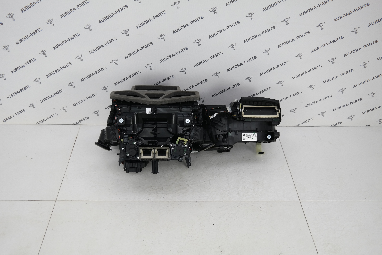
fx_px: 361
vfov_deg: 38.9
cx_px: 188
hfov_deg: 55.8
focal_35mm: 34
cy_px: 127
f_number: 4
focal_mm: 22
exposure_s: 1/80
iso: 200
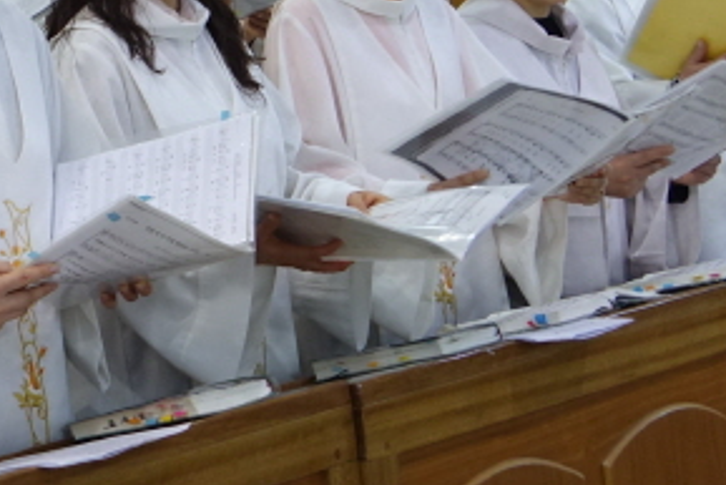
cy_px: -371
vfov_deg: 13.5
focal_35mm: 92
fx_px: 1856
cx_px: -417
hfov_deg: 19.0
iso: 250
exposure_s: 1/30
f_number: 2.5
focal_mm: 9.46
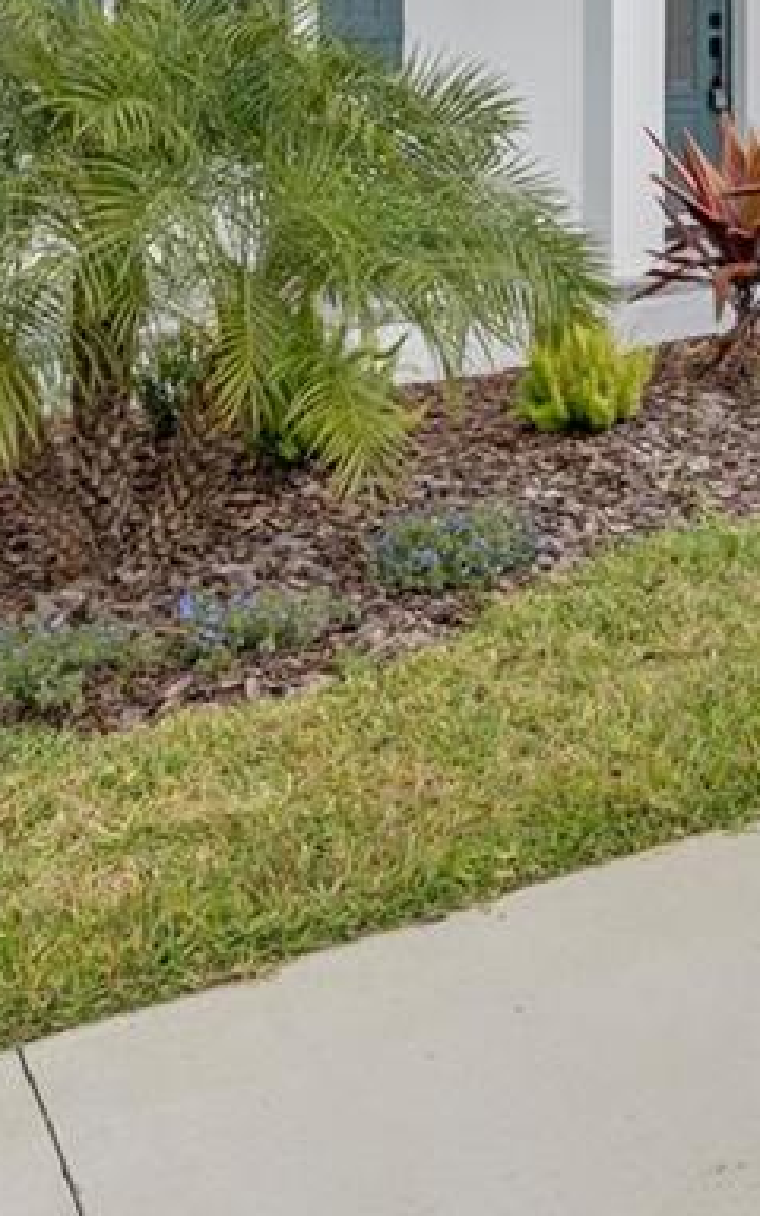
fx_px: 1690
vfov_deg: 36.2
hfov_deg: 23.7
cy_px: 41
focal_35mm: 51
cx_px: 839
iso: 640
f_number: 8
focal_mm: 12
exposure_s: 1/2000
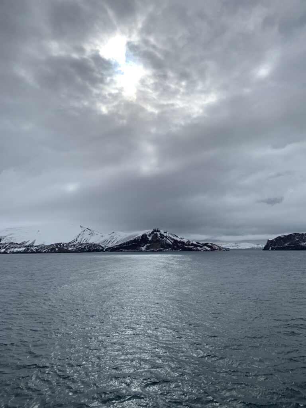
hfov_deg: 53.1
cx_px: 153
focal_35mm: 26
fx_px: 306
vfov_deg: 67.3
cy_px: 204
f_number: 1.8
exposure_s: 1/2833
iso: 25
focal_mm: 4.25
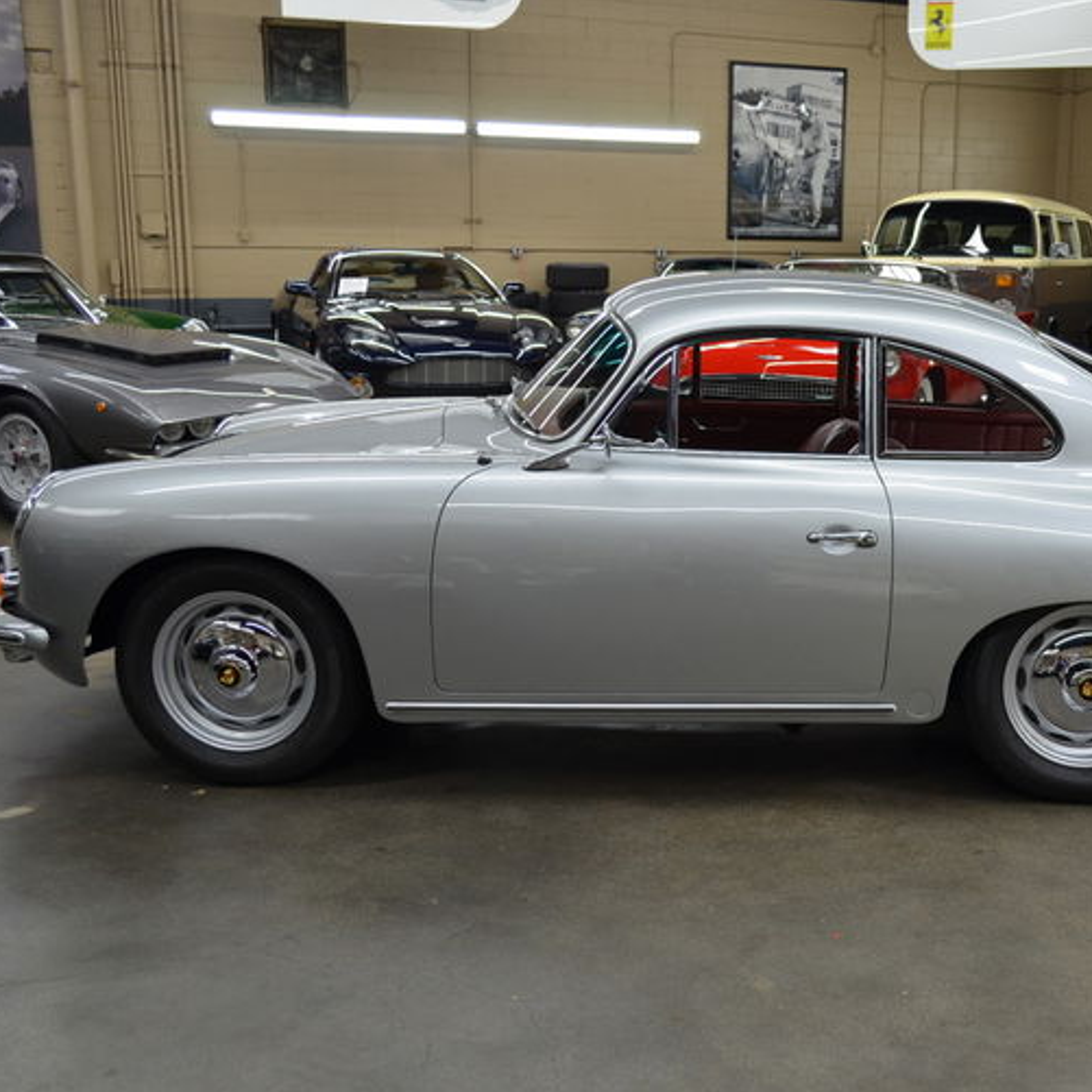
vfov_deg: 42.8
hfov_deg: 42.3
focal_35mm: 39
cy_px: 551
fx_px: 1392
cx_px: 719
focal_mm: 20
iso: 450
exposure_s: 1/60
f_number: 4
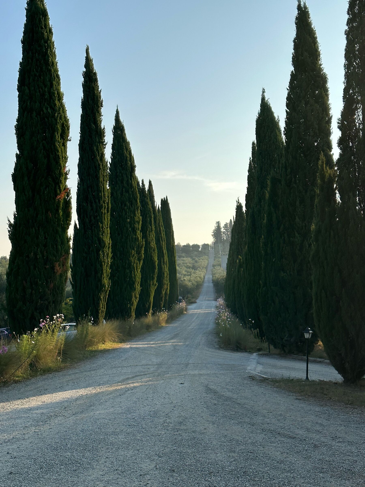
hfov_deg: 30.3
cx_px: 182
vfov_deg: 39.7
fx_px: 675
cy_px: 244
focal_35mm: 48
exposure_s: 1/3597
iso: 64
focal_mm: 6.86
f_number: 1.78
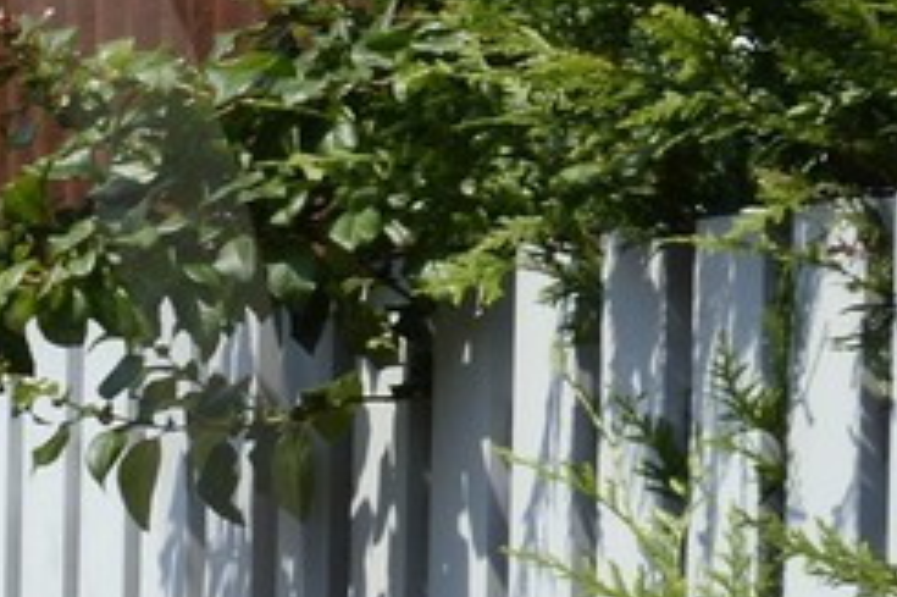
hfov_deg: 6.3
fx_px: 7818
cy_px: 641
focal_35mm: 314
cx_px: -1208
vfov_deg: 4.4
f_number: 13
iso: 200
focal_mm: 48
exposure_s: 1/200
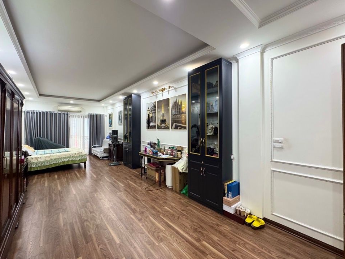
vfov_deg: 81.7
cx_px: 163
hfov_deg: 98.1
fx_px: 149
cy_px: 127
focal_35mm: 15
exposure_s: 1/100
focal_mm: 2.22
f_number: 2.2
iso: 250
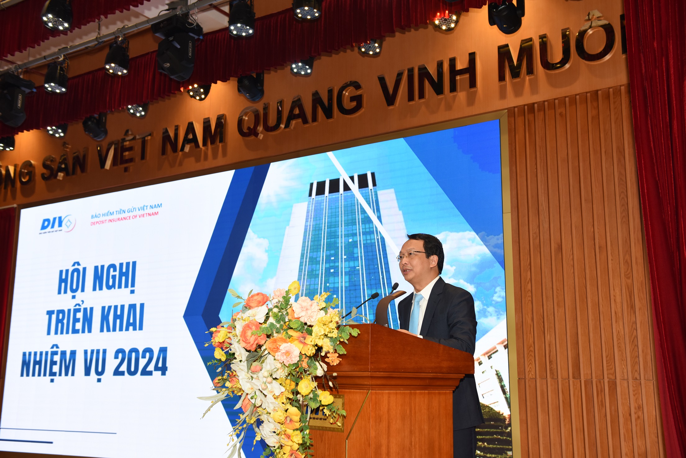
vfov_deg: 33.4
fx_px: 762
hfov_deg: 48.4
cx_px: 343
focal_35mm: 40
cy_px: 229
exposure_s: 1/160
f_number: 4.5
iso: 800
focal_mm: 40
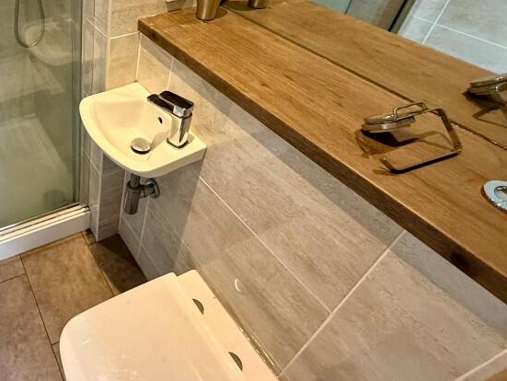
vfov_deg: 51.3
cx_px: 52
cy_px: 106
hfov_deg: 57.9
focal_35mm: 26
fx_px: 381
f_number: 2.2
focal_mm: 2.22
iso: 320
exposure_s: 1/60
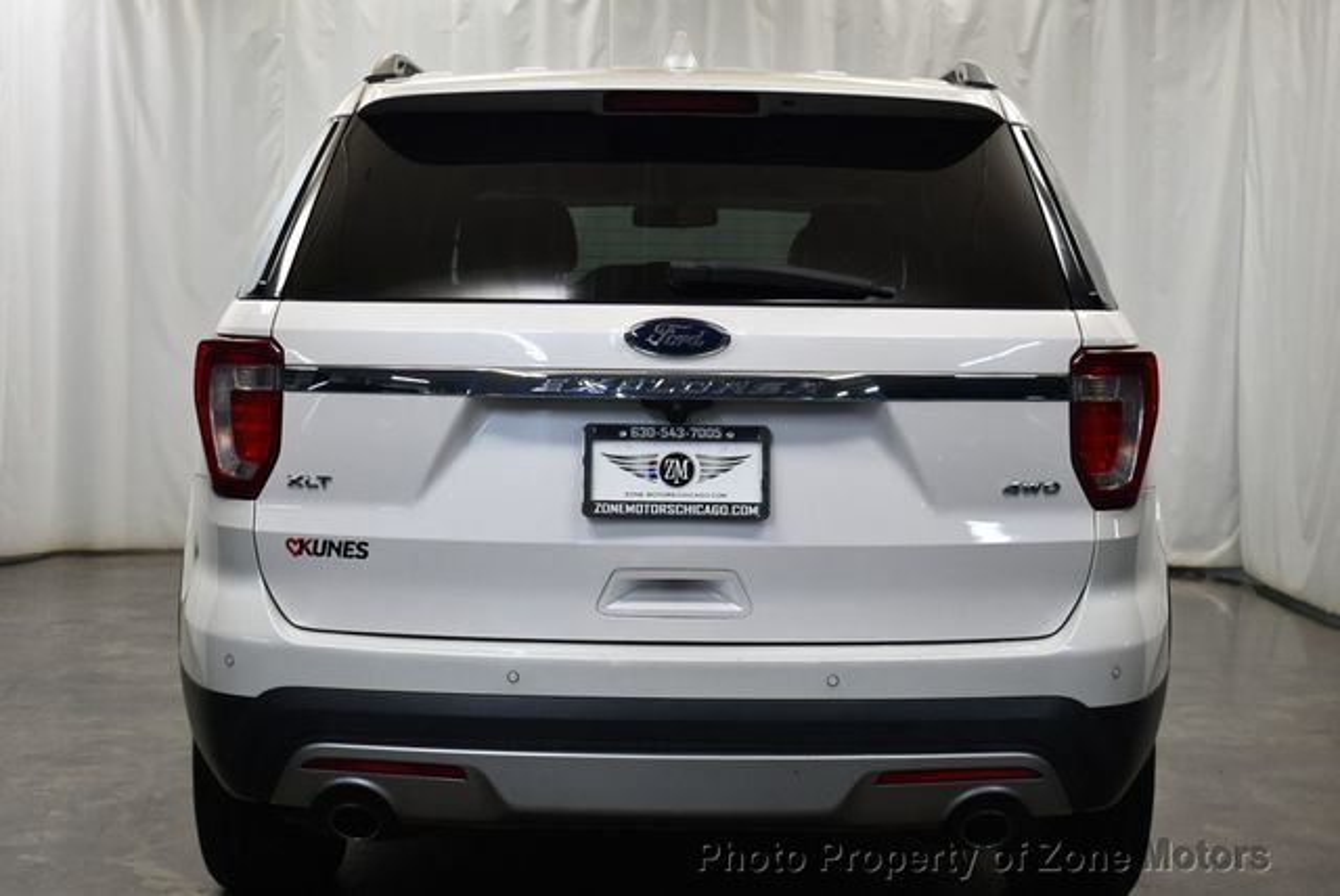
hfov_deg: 32.4
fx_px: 2310
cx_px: 670
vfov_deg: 22.0
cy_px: 448
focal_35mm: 62
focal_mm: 31
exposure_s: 1/125
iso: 800
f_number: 4.2
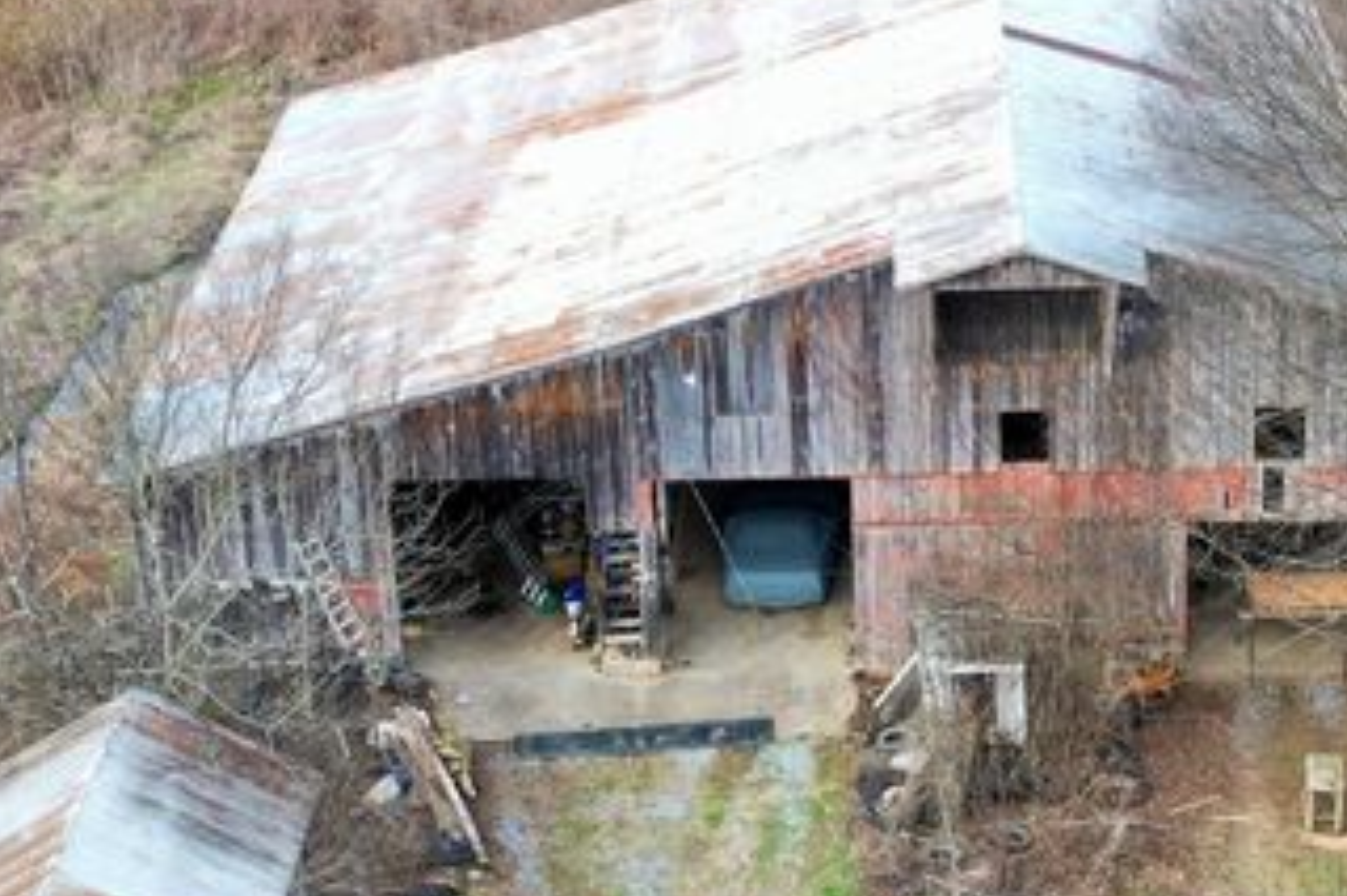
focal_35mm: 84
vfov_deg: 16.2
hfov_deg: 24.1
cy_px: 416
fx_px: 3141
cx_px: 892
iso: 100
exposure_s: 1/100
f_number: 4
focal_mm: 10.26
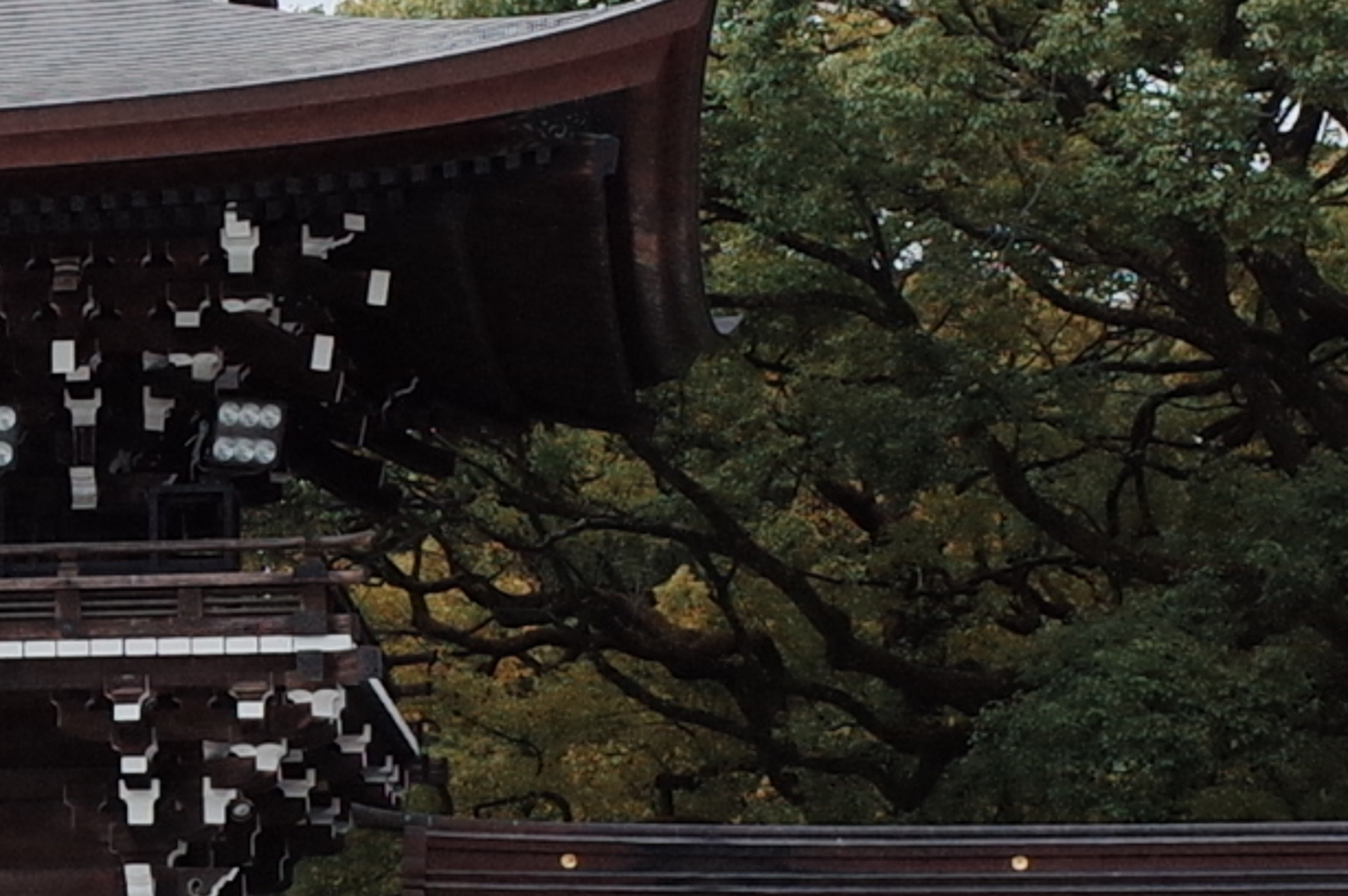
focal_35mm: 166
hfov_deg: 11.9
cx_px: -575
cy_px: 615
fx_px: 6209
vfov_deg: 8.2
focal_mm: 18.3
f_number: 5.6
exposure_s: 1/750
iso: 400
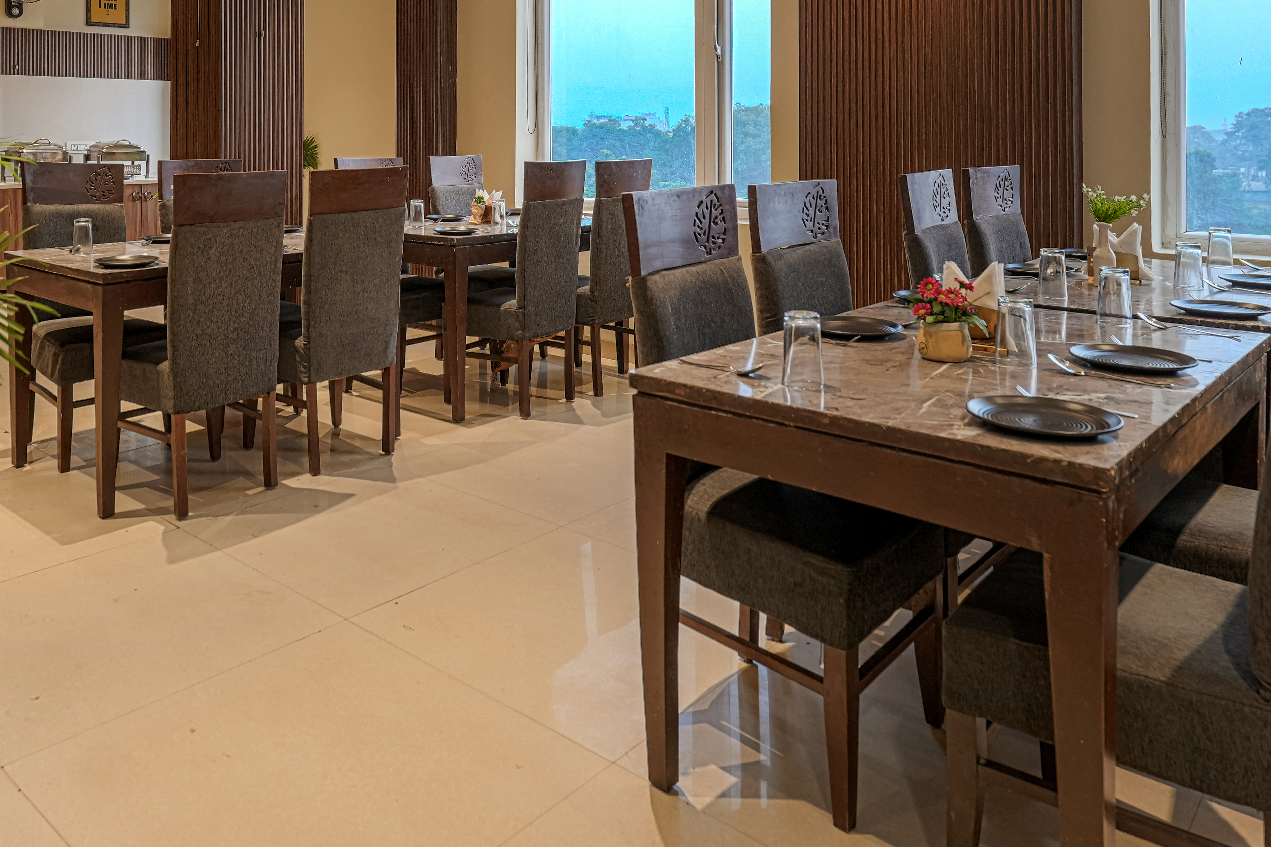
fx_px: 1024
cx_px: 484
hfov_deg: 62.9
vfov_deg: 42.2
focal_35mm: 29
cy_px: 126
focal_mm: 16
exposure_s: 1/25
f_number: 3.5
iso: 800
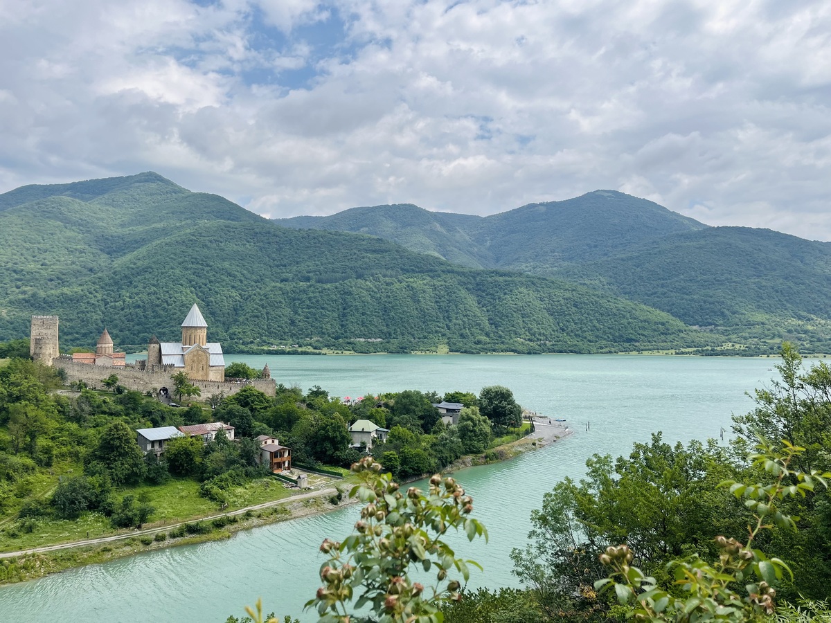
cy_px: 312
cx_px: 416
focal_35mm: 26
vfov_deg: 53.1
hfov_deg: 67.3
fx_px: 624
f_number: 1.6
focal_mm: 5.1
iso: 50
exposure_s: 1/4854
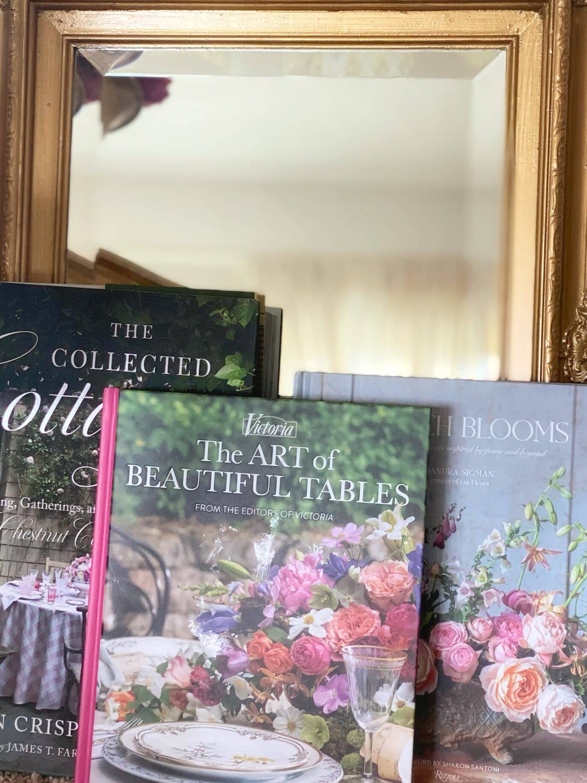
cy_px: 343
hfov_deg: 20.2
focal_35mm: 73
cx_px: 260
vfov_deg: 26.7
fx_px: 1651
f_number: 2
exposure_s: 1/40
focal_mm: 6
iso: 125
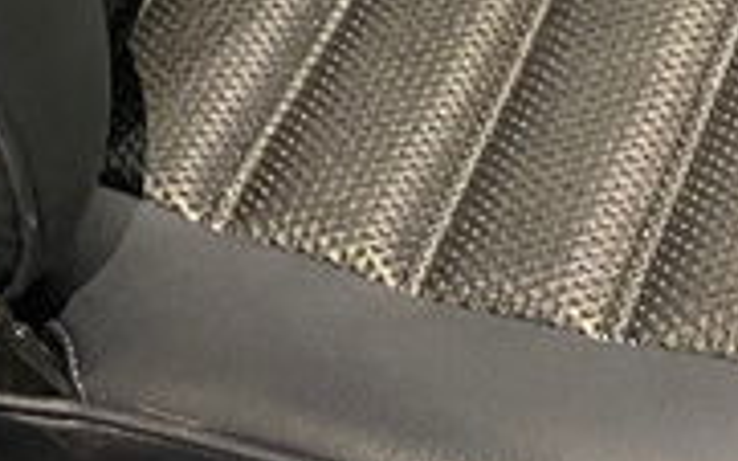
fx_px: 3137
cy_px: -694
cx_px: 8
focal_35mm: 156
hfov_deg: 13.2
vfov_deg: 7.7
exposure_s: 1/30
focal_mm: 4.25
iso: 800
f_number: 1.8
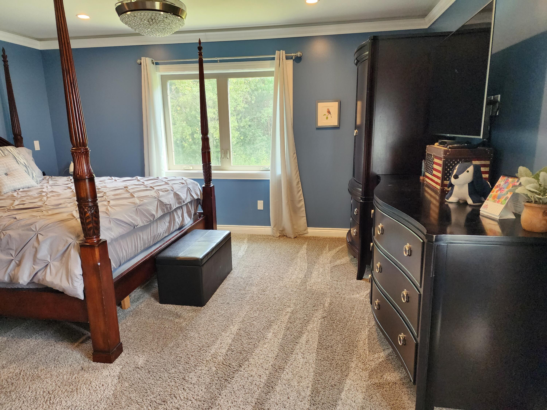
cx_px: 274
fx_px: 363
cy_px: 205
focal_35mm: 23
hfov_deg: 73.9
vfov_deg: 58.9
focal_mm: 6.4
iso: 250
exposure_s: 1/120
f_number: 1.8
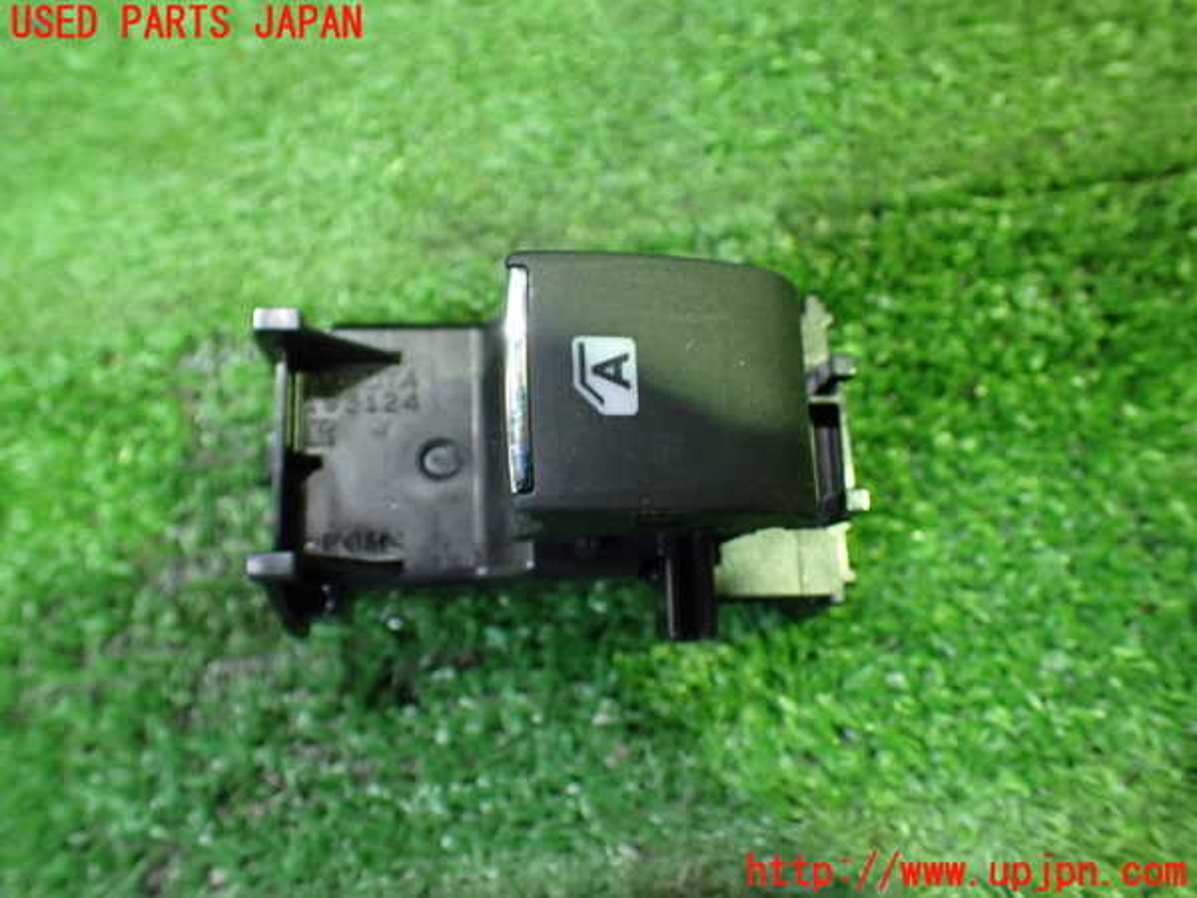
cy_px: 449
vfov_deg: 46.8
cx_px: 598
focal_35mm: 30
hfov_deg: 60.0
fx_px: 1037
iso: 800
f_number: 2.3
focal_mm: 5.4
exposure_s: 1/30
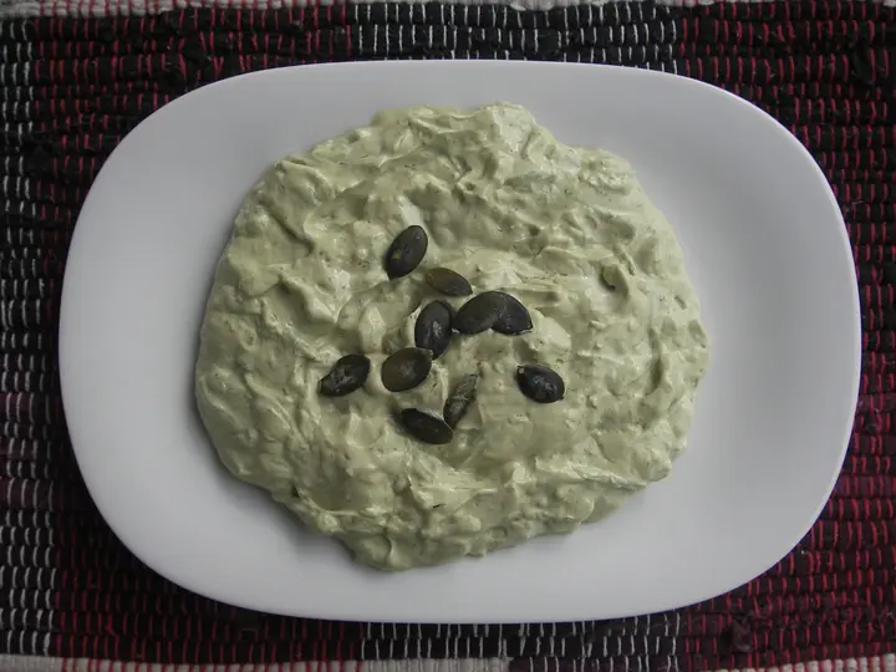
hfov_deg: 49.0
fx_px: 984
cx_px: 448
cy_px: 336
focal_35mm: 38
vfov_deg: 37.7
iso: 50
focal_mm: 6.3
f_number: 3.3
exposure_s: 1/250
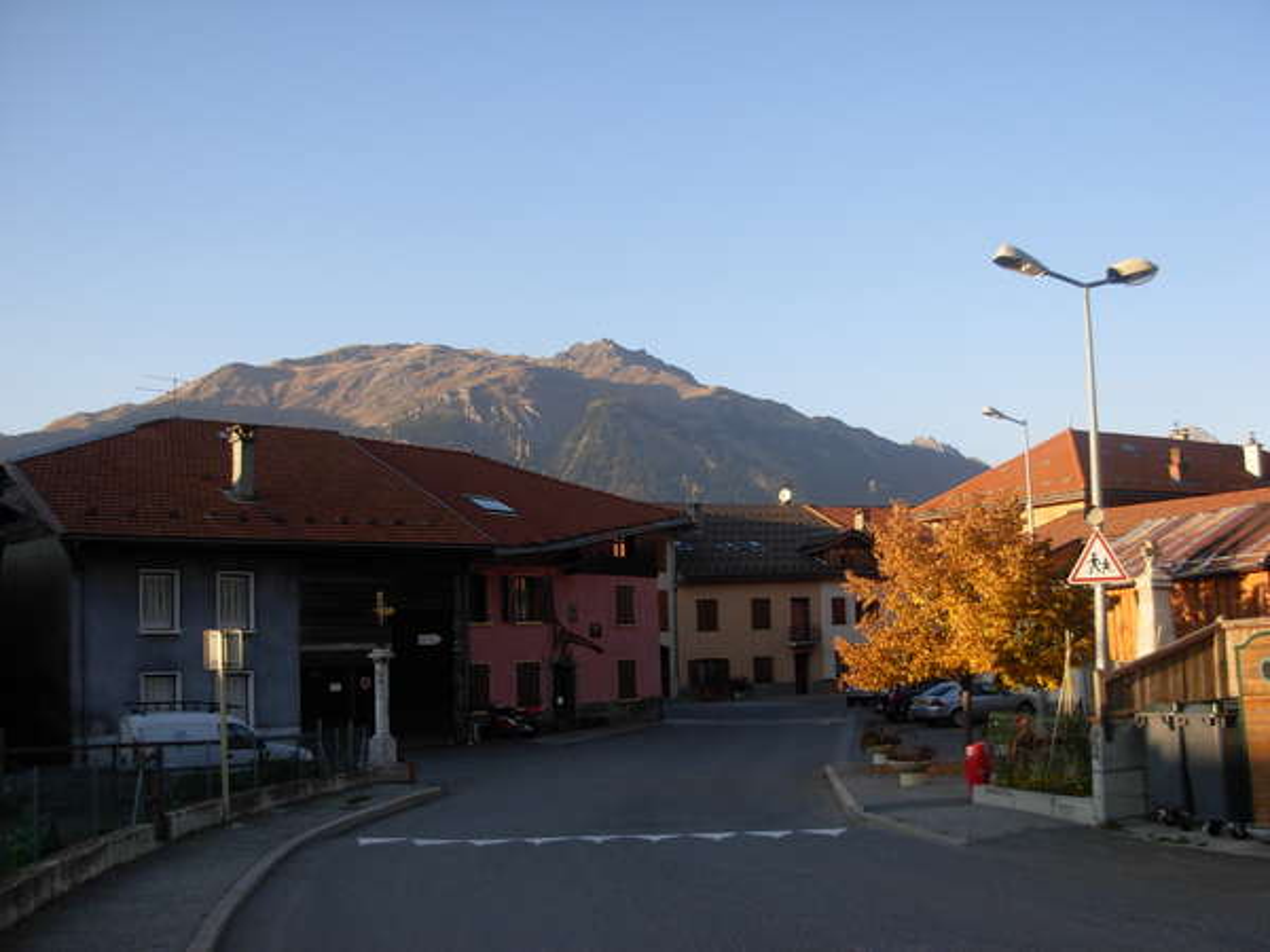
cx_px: 635
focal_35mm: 38
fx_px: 1394
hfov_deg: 49.0
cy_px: 476
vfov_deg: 37.7
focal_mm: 6.3
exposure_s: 1/418
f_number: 2.9
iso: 79
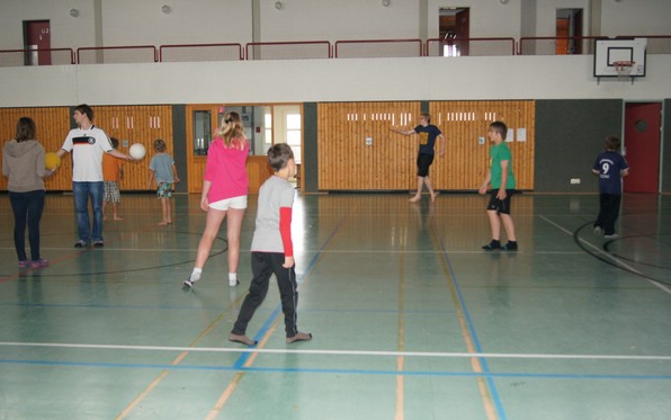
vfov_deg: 34.5
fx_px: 677
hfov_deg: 52.7
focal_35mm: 37
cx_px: 337
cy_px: 209
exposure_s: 1/125
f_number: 4
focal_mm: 24
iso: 800
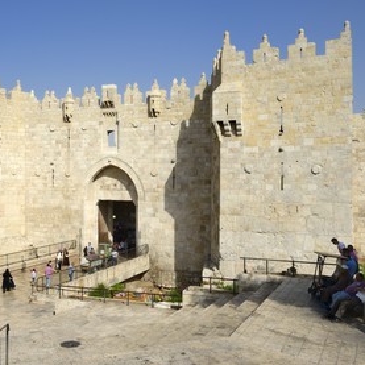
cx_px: 108
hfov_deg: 41.1
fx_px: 477
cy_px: 183
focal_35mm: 40
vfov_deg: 41.9
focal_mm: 31
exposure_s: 1/400
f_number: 11
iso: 200
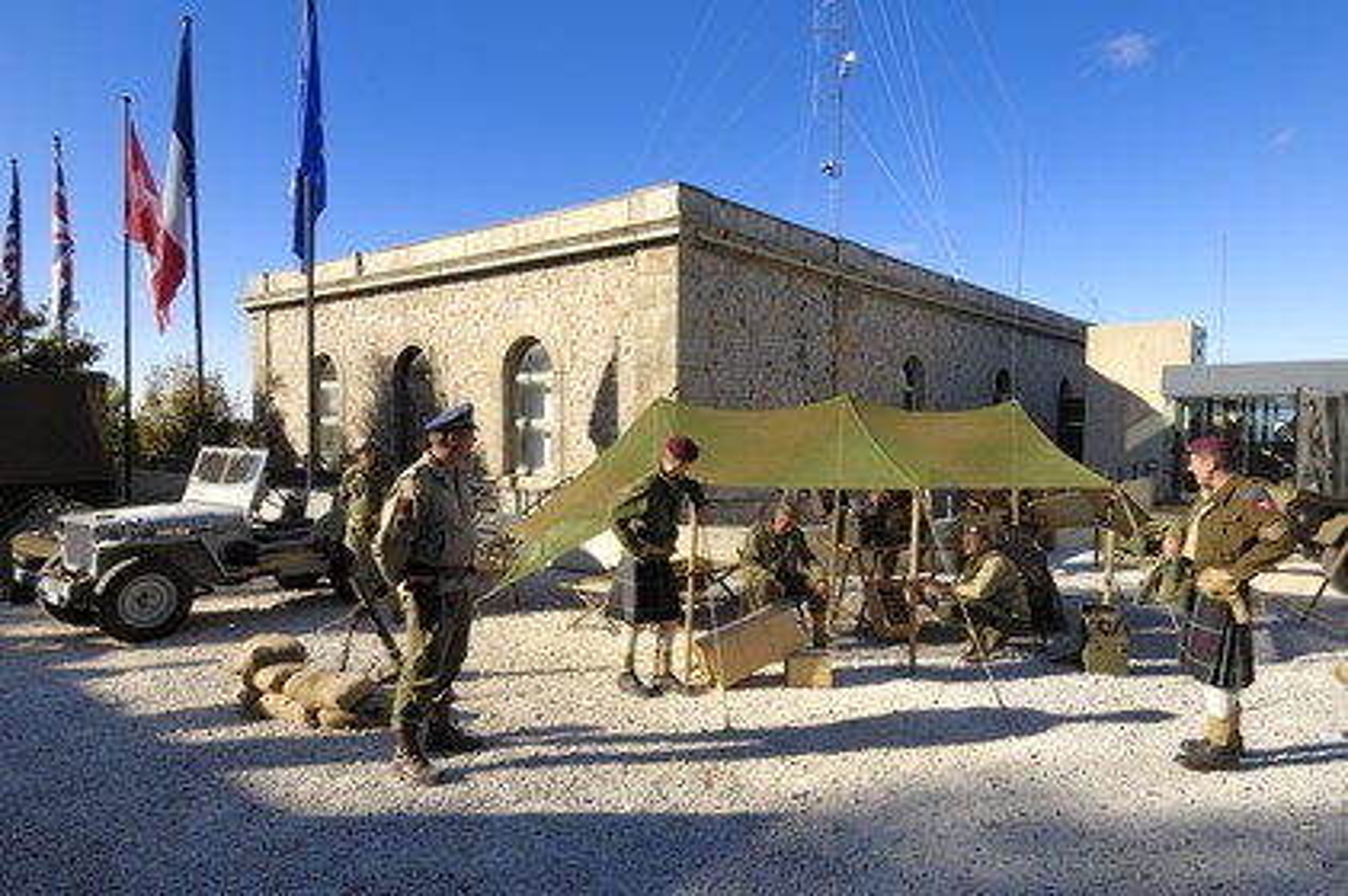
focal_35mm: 21
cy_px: 448
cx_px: 674
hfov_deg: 81.2
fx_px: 786
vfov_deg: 59.4
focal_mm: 14
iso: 100
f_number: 8
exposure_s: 1/160
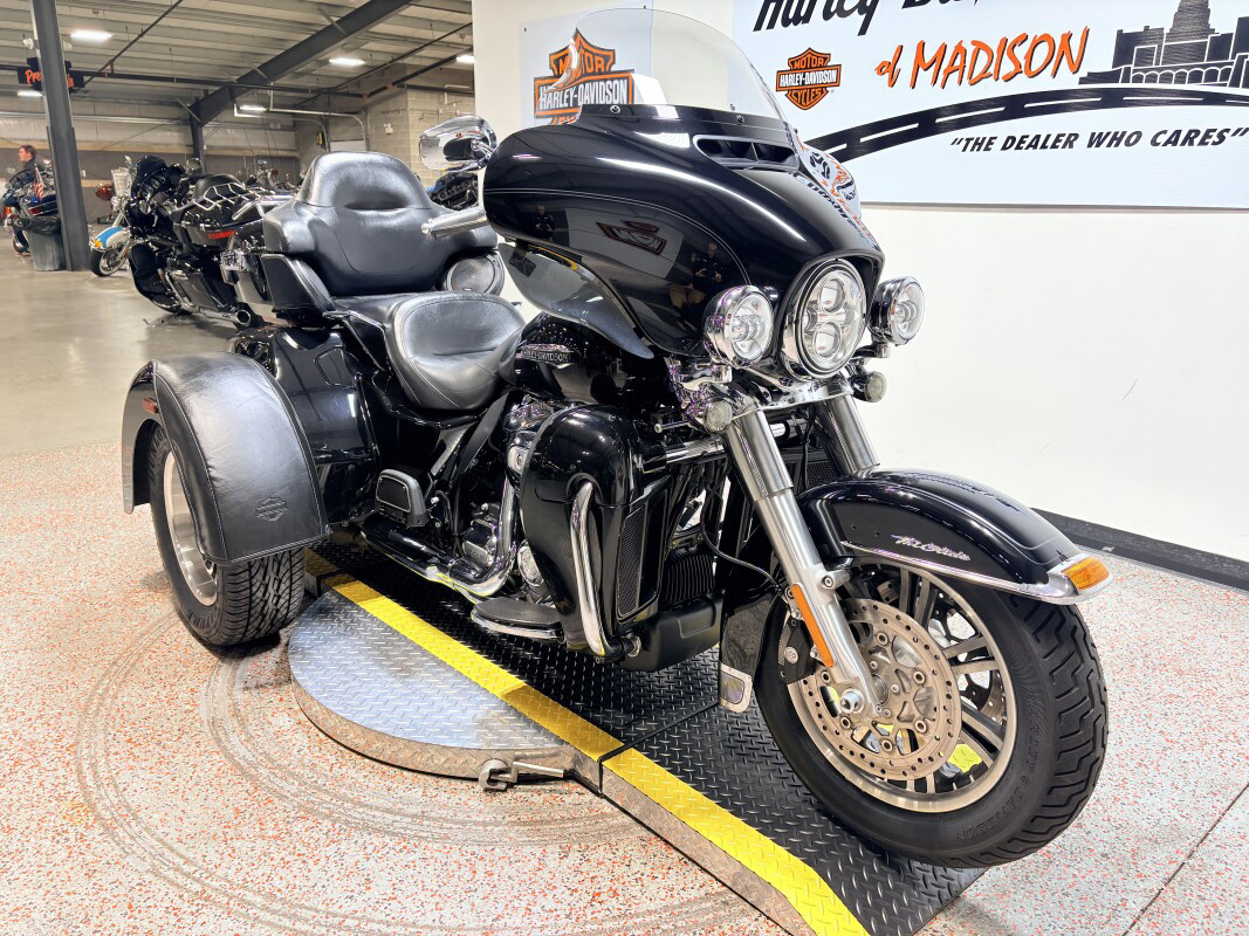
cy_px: 468
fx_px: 938
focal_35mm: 26
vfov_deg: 53.1
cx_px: 624
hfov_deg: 67.3
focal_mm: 5.96
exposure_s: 1/120
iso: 80
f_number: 1.6
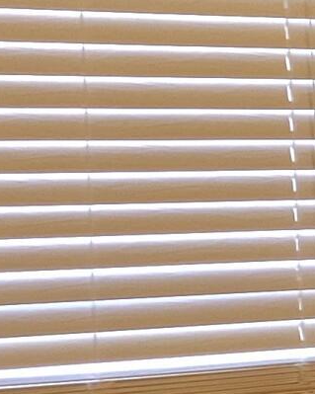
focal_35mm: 191
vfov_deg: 10.1
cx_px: 1075
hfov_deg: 6.9
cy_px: 305
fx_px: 2227
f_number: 1.8
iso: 400
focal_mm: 5.4
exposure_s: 1/40
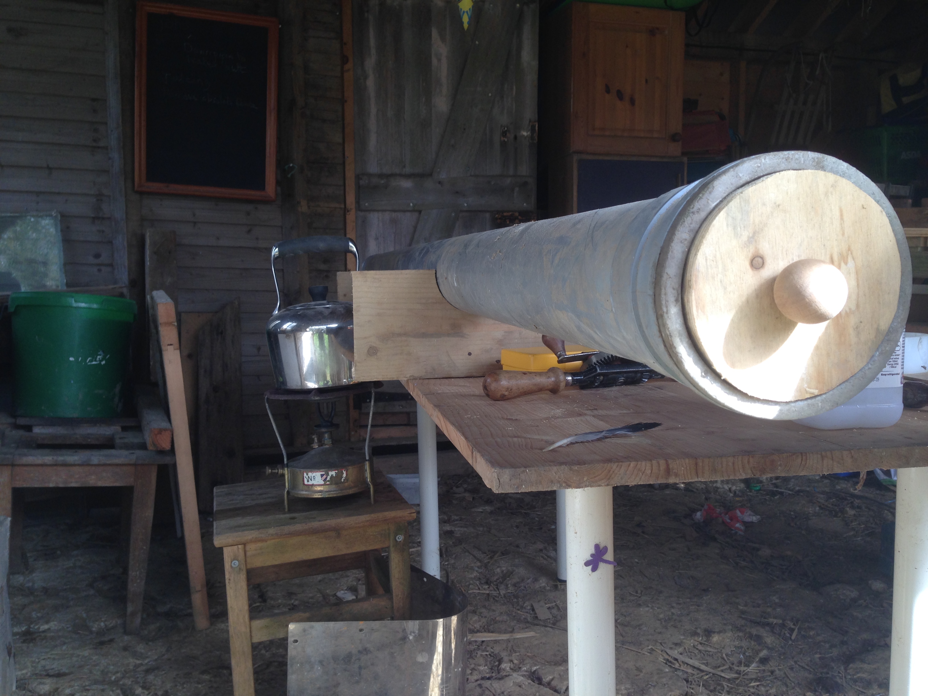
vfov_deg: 42.9
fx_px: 885
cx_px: 464
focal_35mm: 33
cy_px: 348
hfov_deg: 55.4
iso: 50
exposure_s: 1/133
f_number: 2.4
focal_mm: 4.12
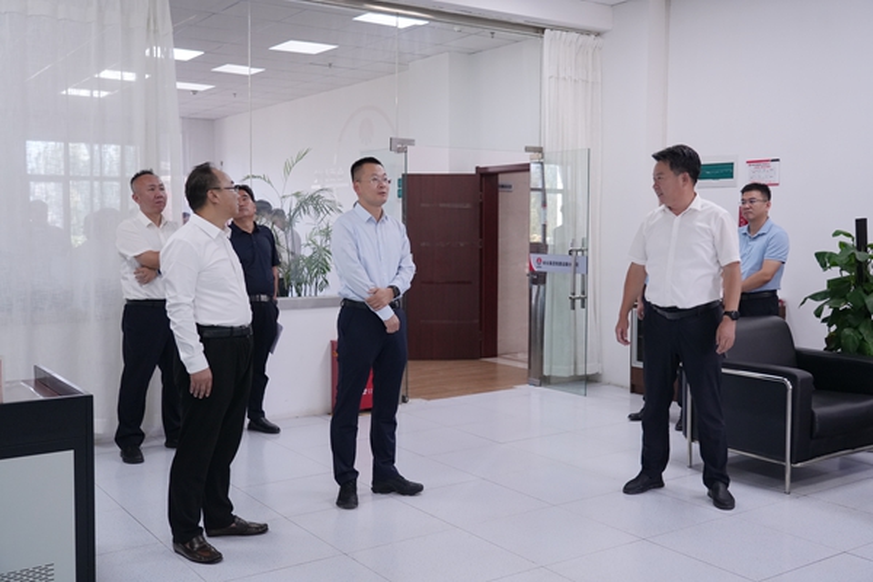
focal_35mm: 36
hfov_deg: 53.1
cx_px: 436
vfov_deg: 36.9
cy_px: 291
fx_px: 873
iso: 1600
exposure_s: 1/90
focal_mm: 36
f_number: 4
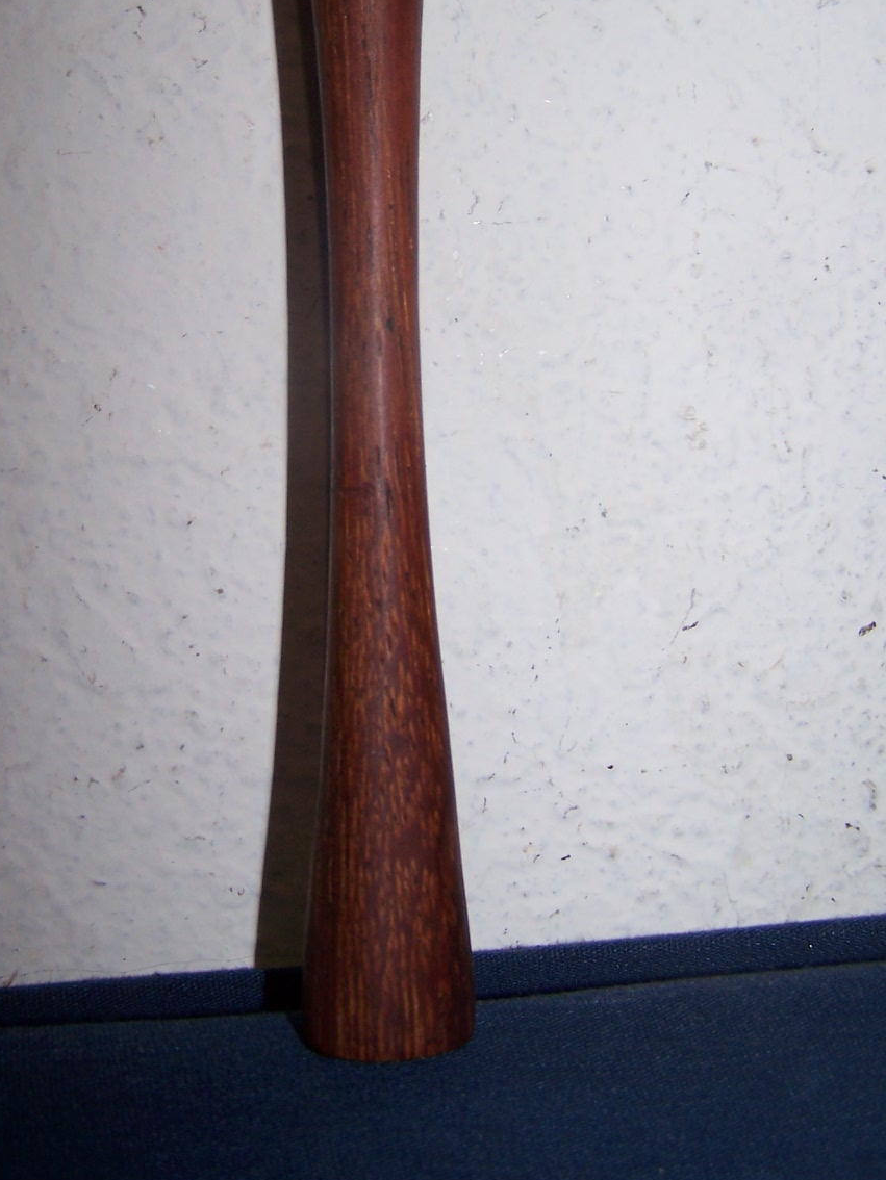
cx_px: 351
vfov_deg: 36.6
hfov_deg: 28.0
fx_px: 1774
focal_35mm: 52
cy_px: 438
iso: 80
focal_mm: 6.3
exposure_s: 1/60
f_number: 2.8
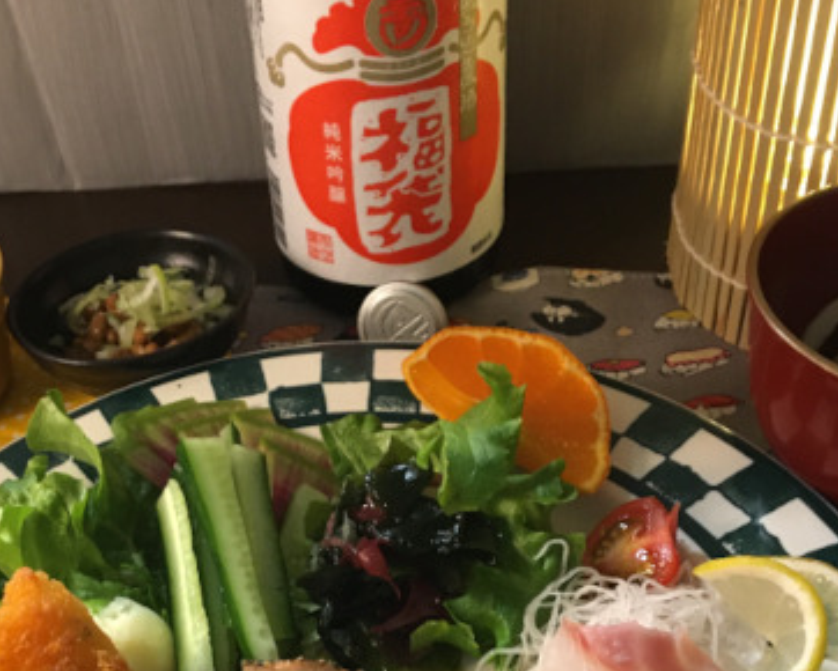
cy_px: 585
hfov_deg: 37.2
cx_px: 343
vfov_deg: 29.2
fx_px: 1241
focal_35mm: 50
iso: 200
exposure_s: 1/30
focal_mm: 4.15
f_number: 2.2
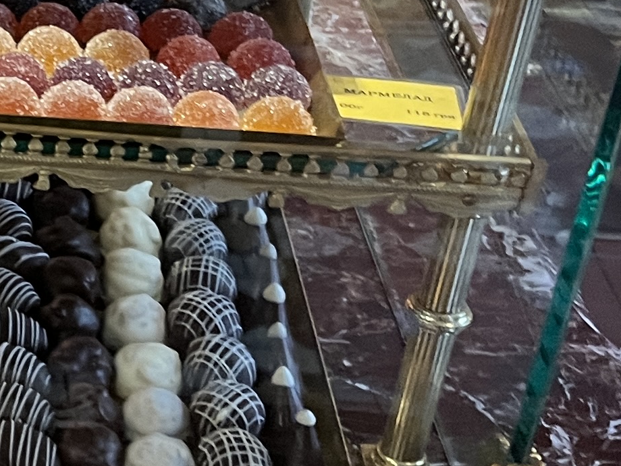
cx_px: -600
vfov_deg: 13.0
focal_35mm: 114
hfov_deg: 14.5
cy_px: 130
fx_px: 2045
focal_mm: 5.1
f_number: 1.6
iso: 320
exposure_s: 1/50
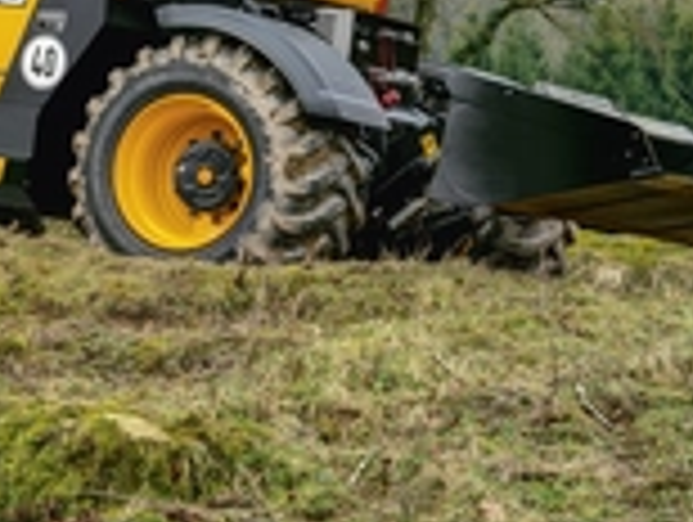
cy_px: -22
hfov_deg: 11.5
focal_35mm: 166
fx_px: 3328
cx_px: -234
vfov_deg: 8.9
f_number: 11
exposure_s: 1/125
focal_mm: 50
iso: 800
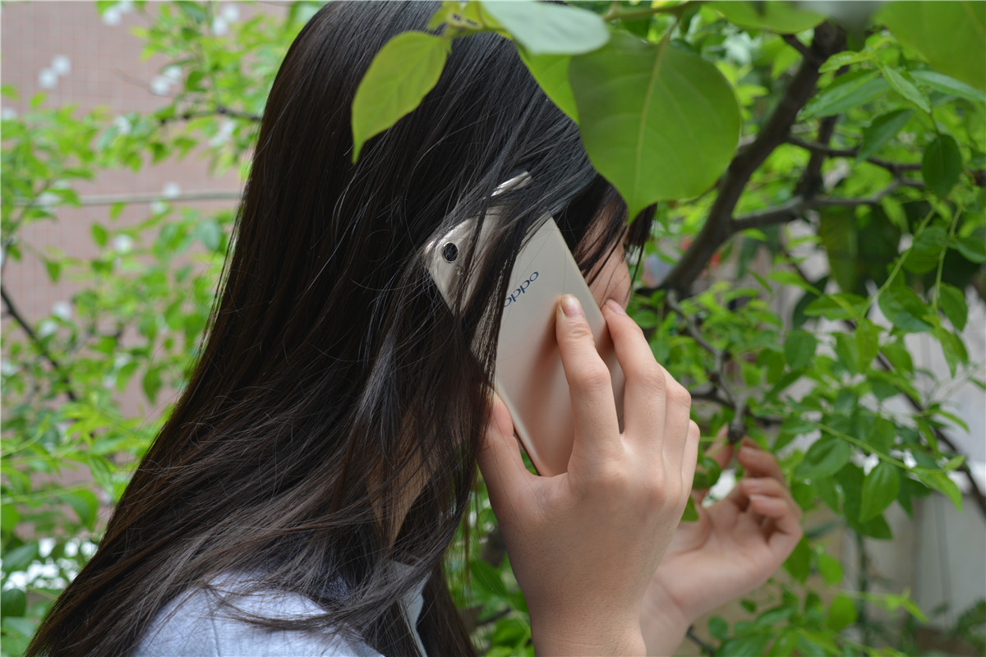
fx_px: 1725
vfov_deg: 21.6
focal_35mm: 63
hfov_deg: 31.9
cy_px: 328
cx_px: 493
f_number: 6.3
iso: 100
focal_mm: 42
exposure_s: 1/100
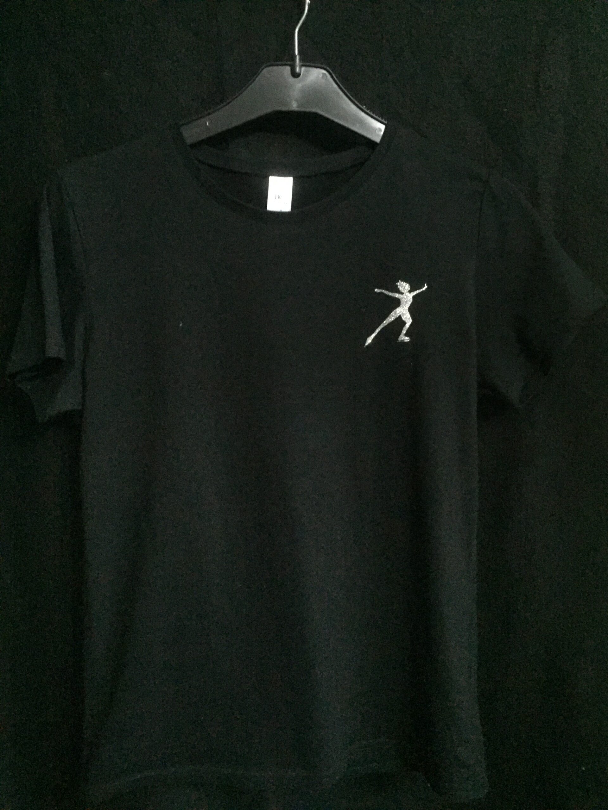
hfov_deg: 48.2
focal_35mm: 29
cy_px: 405
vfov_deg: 61.7
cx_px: 304
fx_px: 679
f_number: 2.2
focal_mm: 4.15
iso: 1250
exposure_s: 1/17
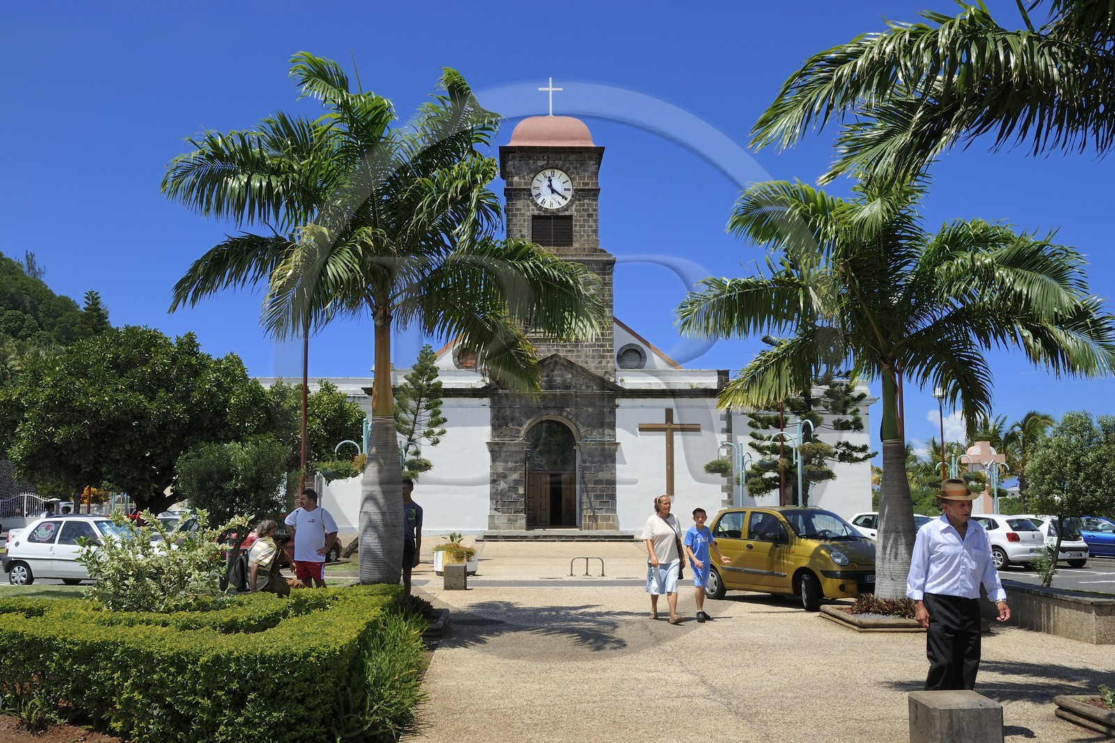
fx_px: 898
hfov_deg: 63.7
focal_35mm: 29
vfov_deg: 44.9
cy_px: 372
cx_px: 558
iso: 200
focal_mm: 29
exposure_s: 1/200
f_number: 14
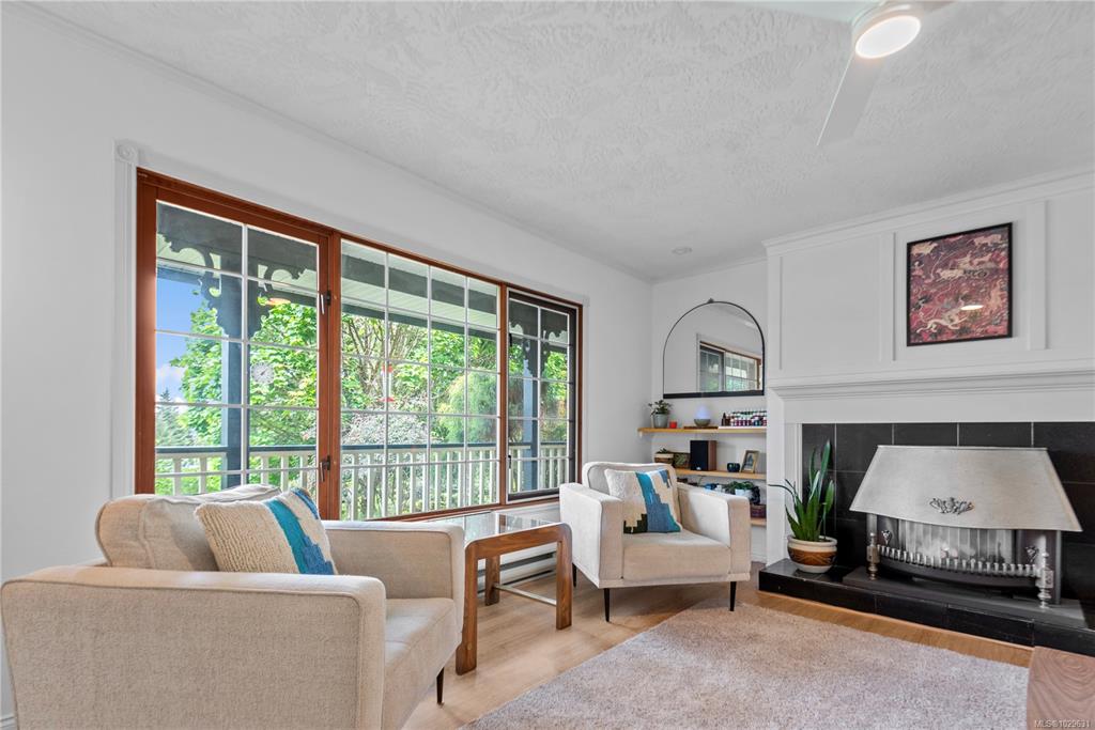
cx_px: 548
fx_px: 487
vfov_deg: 73.8
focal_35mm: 16
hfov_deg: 96.7
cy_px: 365
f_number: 5
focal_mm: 16
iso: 400
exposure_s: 1/13
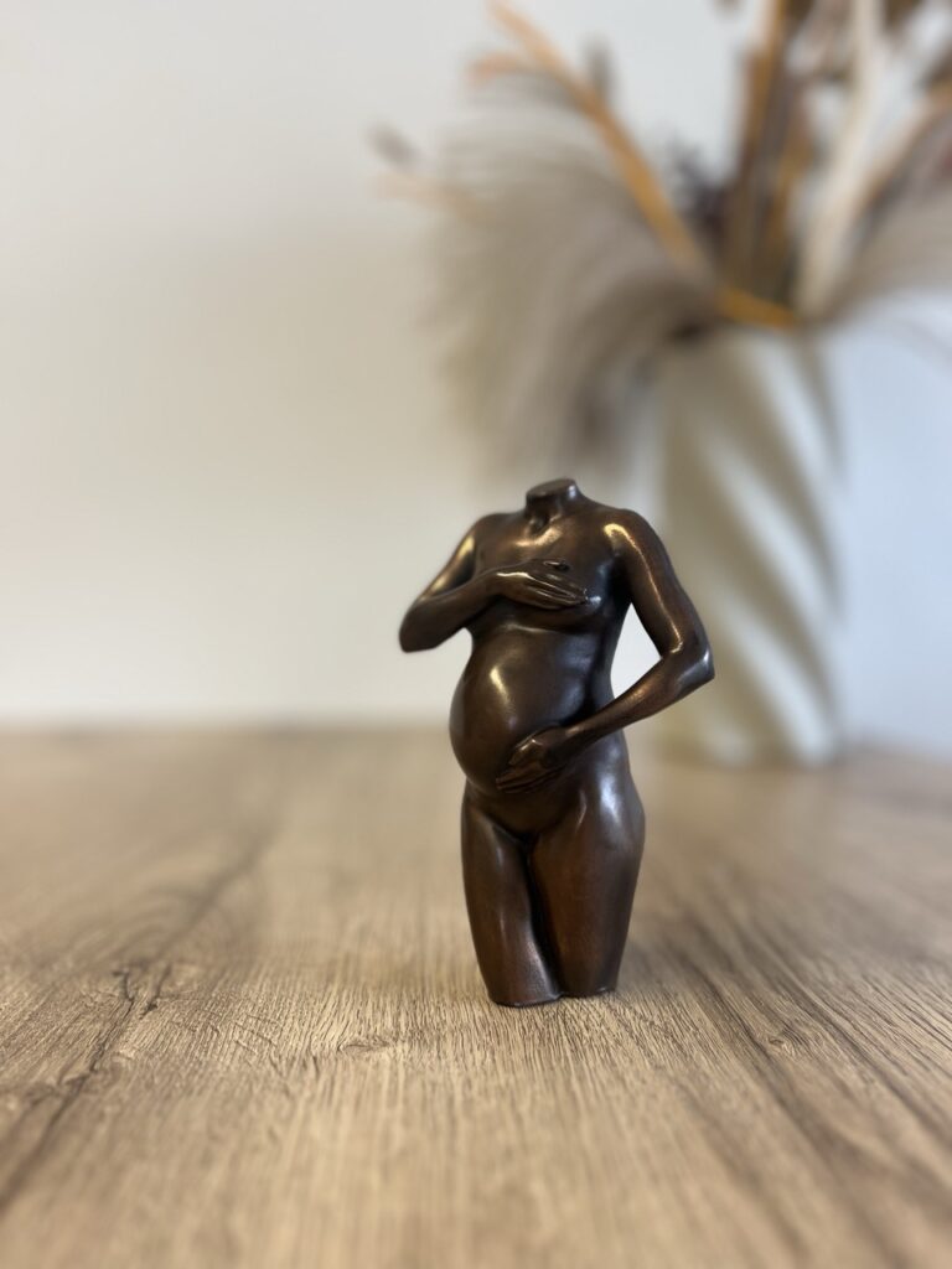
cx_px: 476
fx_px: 953
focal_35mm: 26
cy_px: 634
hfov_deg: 53.1
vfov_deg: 67.3
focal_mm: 5.1
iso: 100
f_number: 1.6
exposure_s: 1/50
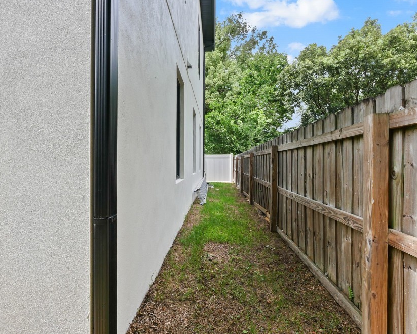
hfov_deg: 89.6
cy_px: 173
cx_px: 215
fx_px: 210
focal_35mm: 17
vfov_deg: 77.0
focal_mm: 7
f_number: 5.6
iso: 200
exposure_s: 1/250
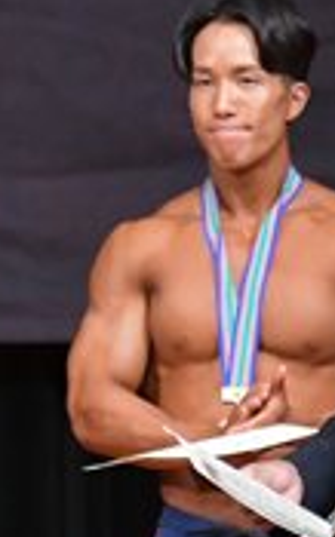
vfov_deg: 1.8
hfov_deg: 1.1
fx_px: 16884
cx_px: 124
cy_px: 583
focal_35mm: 1153
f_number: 5.6
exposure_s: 1/400
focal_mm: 170
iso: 5000
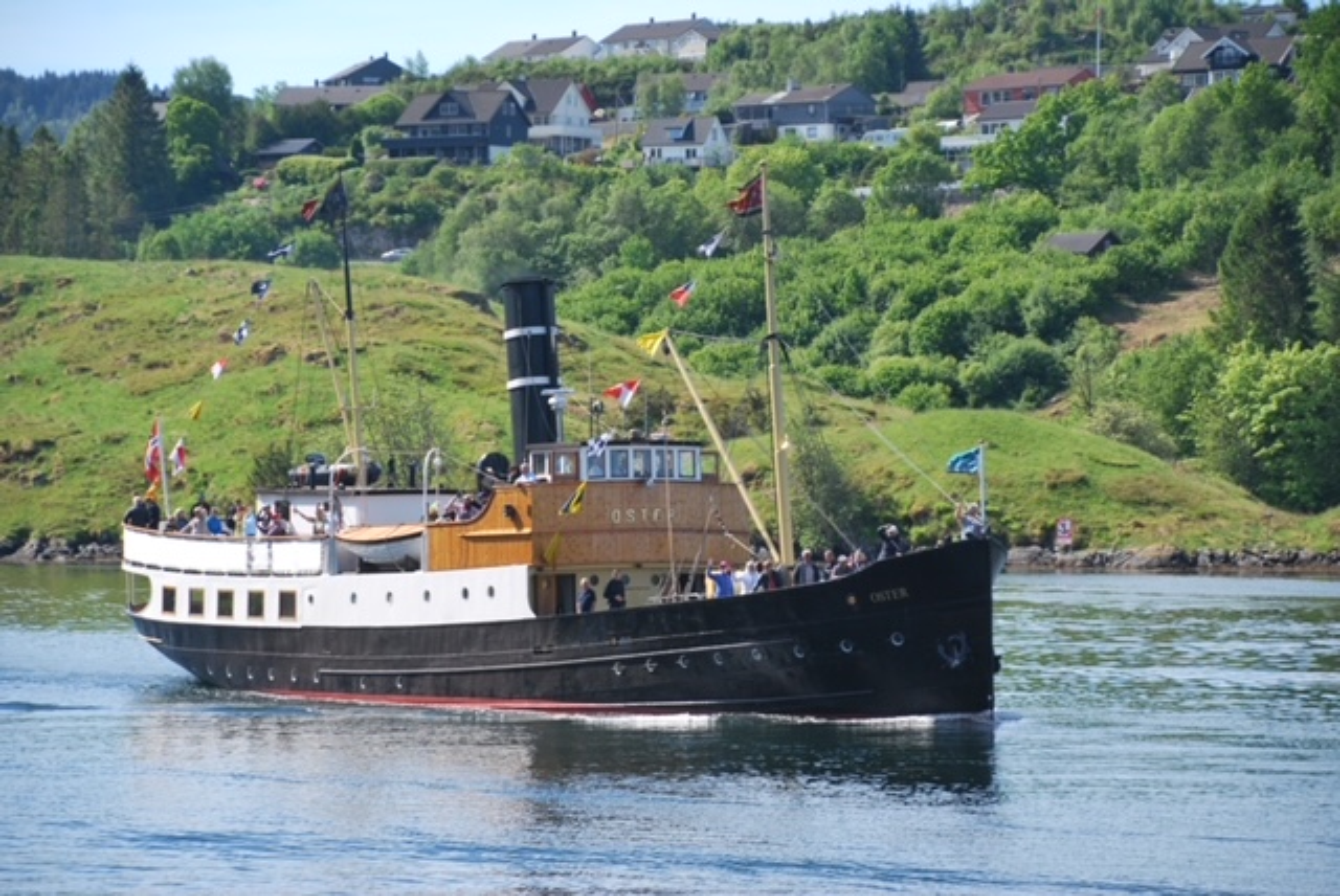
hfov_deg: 13.7
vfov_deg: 9.2
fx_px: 5588
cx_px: 670
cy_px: 448
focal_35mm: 150
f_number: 5.6
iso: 200
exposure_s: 1/500
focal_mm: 100
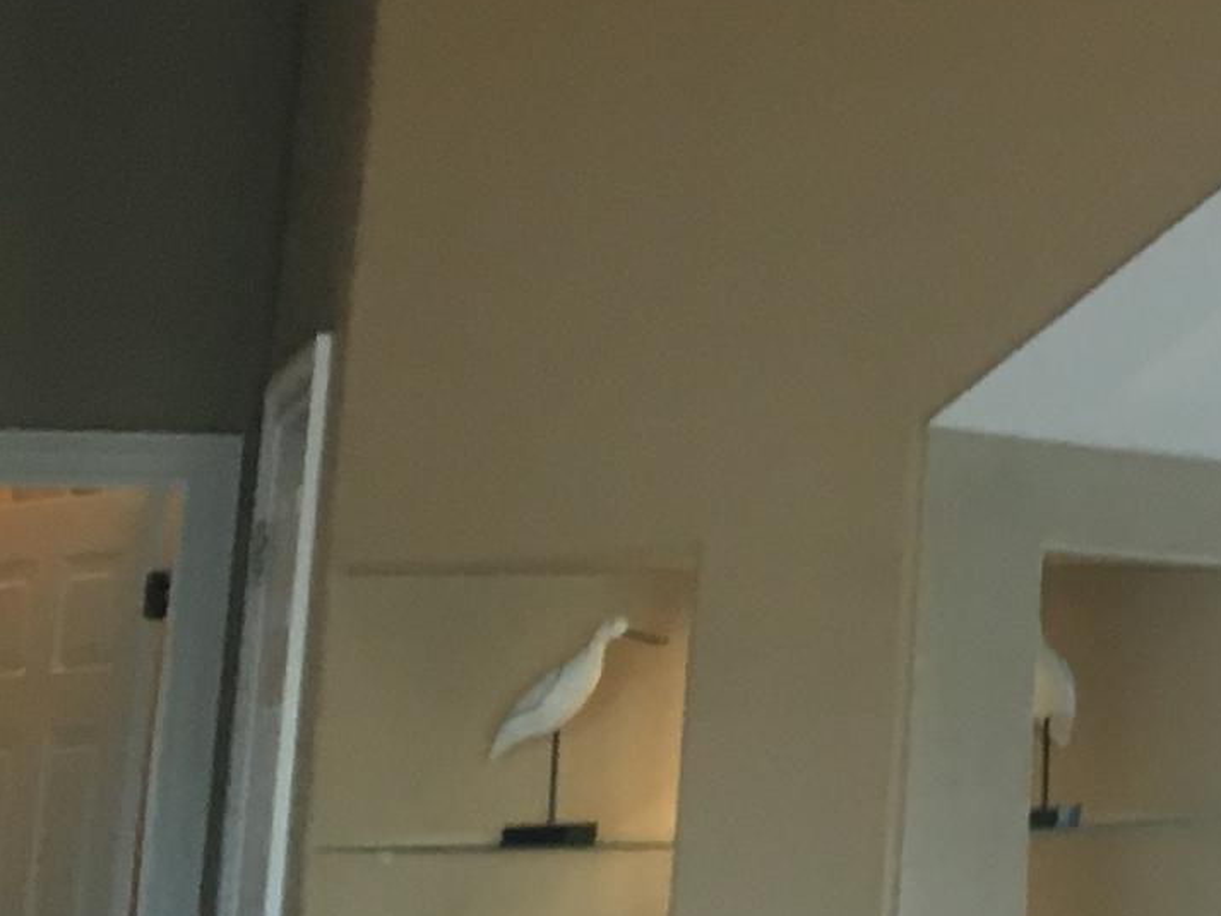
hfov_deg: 14.1
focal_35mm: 122
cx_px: 2293
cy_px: -342
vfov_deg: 11.8
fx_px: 4304
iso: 80
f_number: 2.2
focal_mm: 4.15
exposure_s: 1/30
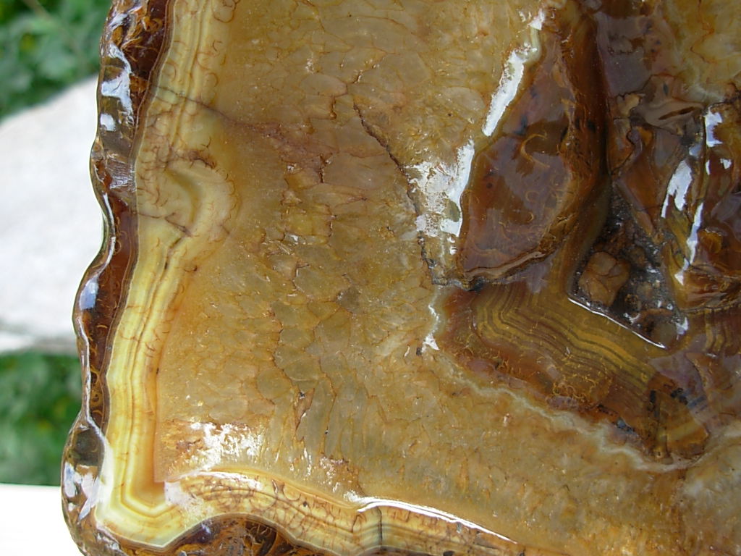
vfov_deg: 37.7
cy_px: 278
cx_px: 370
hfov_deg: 49.0
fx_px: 813
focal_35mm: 38
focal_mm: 6.3
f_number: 2.9
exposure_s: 1/93.2
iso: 50
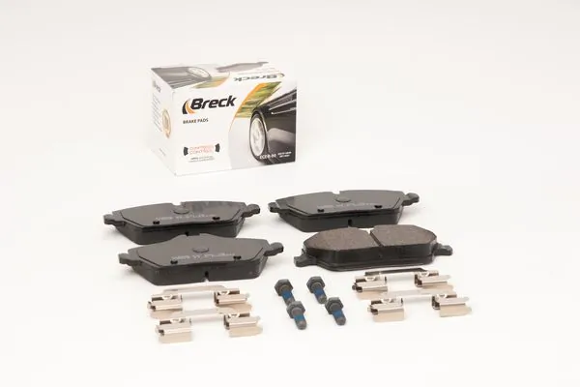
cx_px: 290
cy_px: 194
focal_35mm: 90
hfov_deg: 22.6
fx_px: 1450
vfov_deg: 15.2
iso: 100
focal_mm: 60
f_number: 11
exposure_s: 1/200
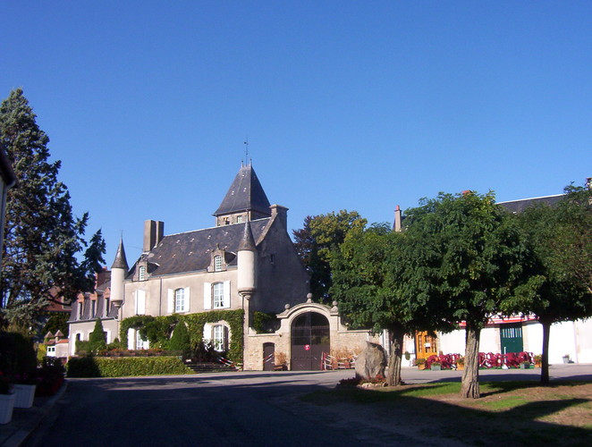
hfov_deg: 51.2
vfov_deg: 39.8
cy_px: 224
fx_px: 617
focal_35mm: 36
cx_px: 296
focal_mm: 5.54
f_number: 5.24
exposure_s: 1/643
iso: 100
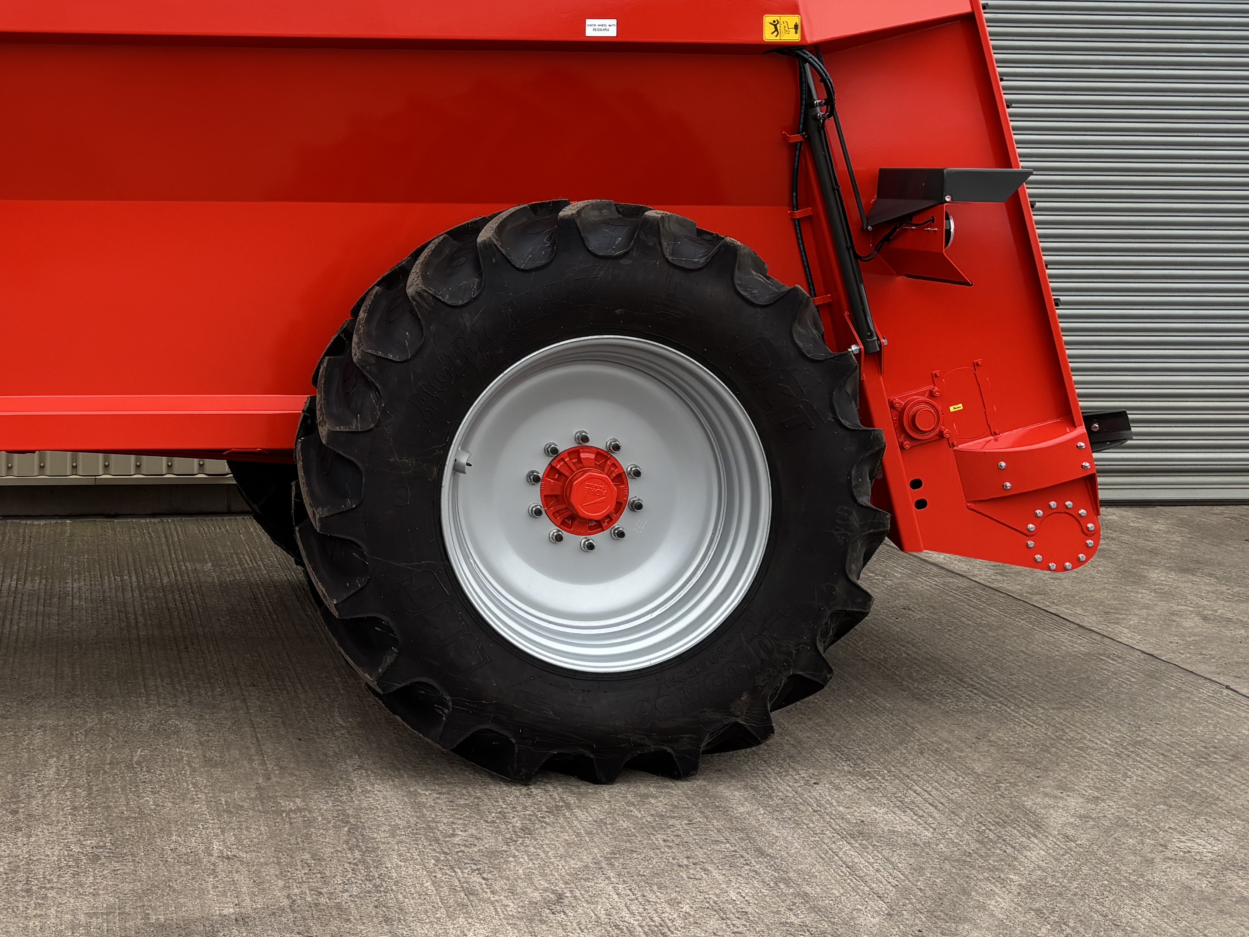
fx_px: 1876
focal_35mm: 52
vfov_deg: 27.5
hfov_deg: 35.4
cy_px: 186
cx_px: 213
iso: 50
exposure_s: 1/275
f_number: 1.6
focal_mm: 5.96
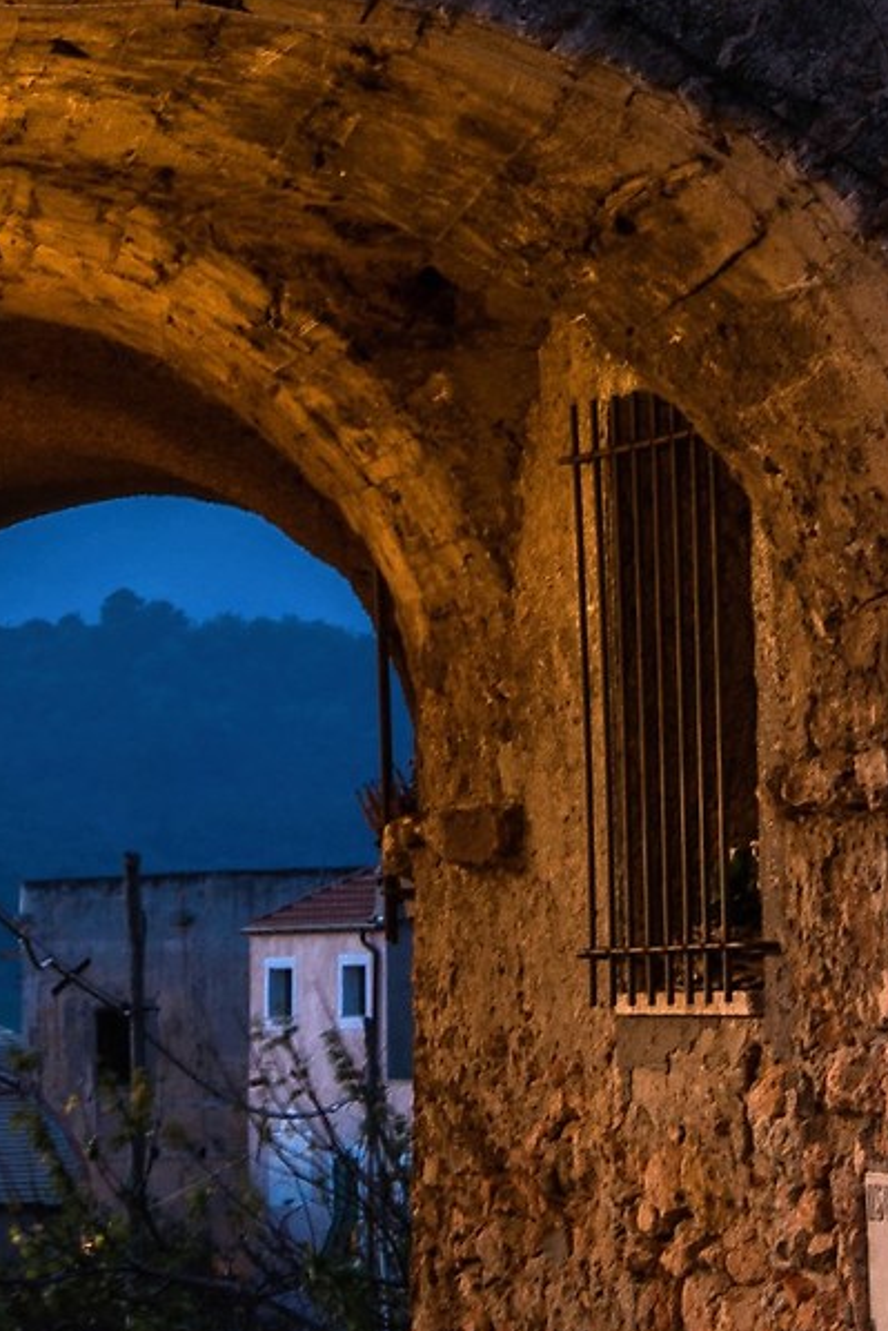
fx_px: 9207
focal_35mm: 249
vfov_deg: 8.3
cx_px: 171
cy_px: 260
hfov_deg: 5.5
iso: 100
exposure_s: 3
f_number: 11
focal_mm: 62
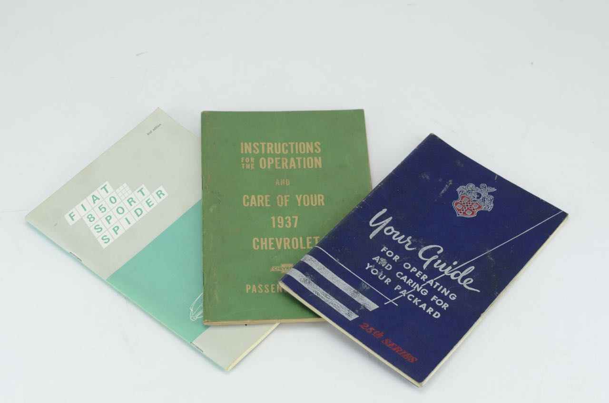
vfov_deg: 15.1
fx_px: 1519
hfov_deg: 22.7
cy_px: 202
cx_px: 304
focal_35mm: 90
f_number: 7.1
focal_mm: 60
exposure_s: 1/125
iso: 640
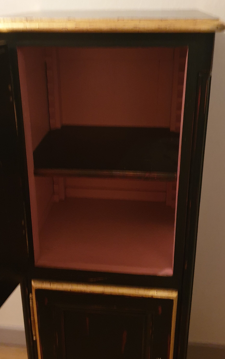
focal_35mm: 40
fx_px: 392
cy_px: 159
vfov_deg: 49.2
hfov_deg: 32.0
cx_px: 99
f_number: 1.5
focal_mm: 4.3
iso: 250
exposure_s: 1/13
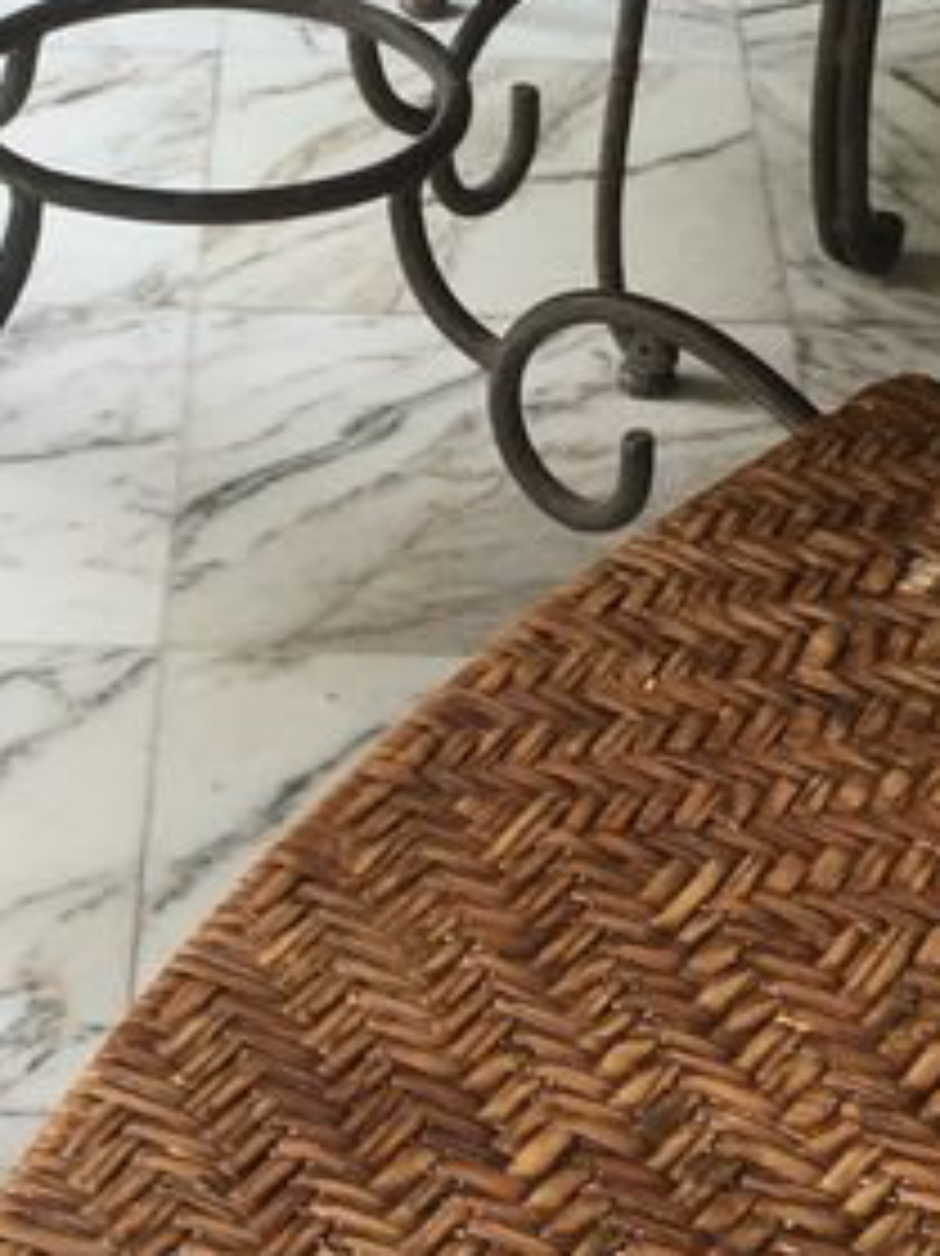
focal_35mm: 104
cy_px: 315
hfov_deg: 14.2
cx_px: 459
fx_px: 3768
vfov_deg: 18.8
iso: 32
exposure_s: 1/100
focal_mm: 4.15
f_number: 2.2
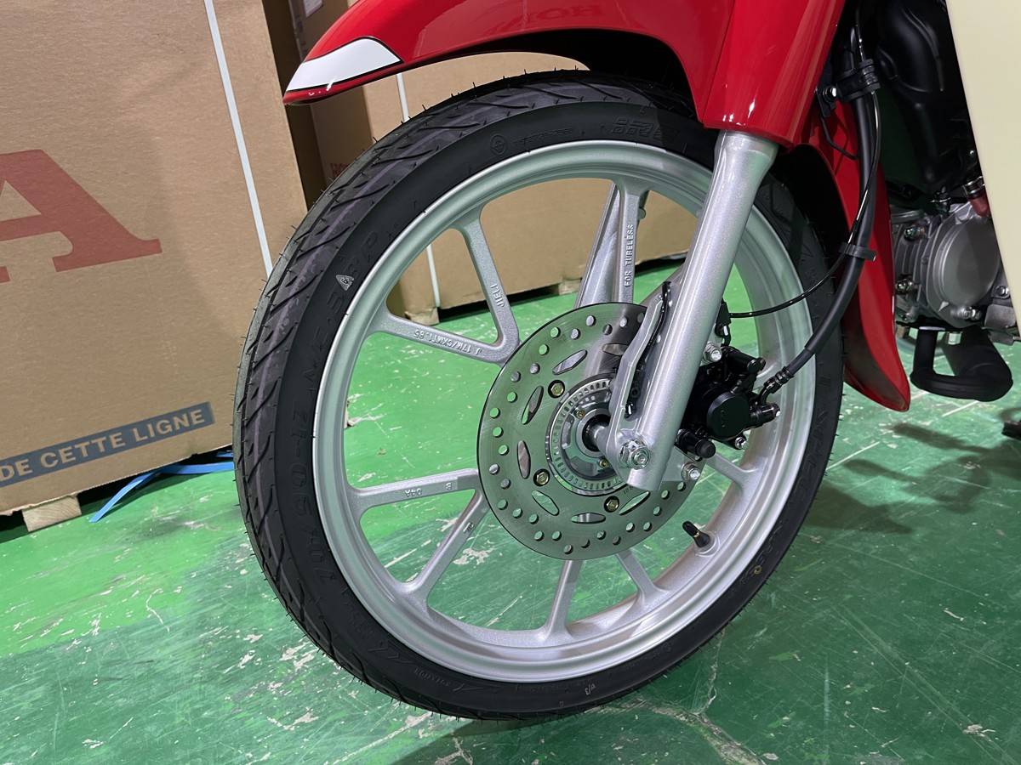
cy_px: 382
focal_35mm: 25
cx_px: 510
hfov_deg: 69.4
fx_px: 737
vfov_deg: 54.9
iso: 125
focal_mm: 5.1
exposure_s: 1/50
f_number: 1.6
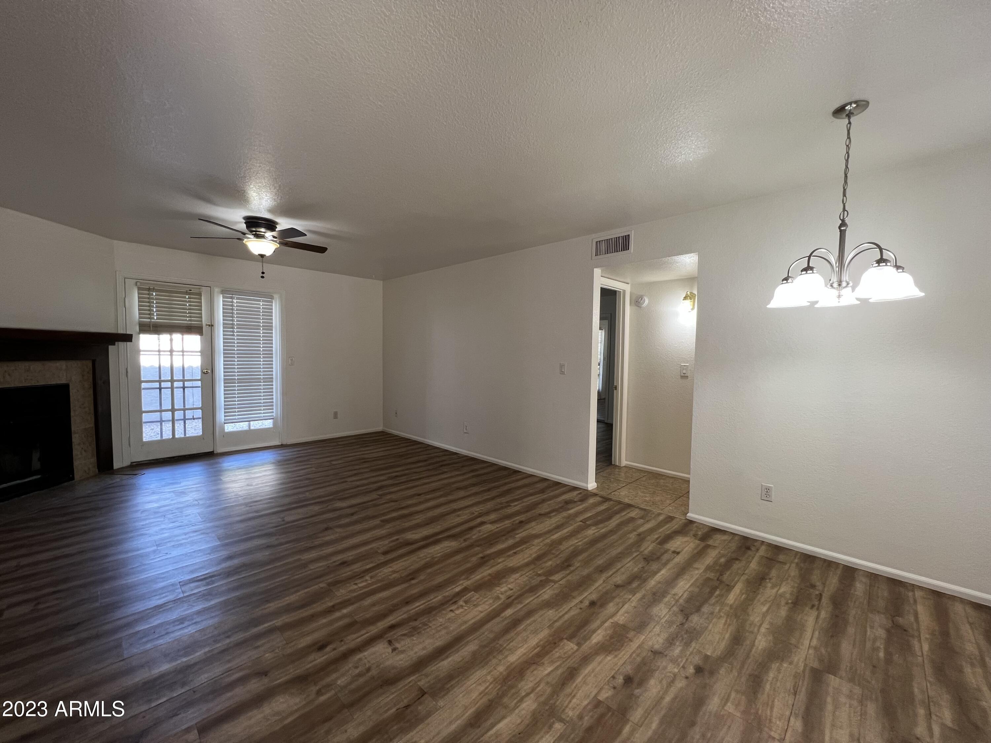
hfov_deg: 106.2
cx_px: 496
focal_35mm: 13
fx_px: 372
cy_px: 372
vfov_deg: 89.9
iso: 160
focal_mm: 1.57
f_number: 1.8
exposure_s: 1/60
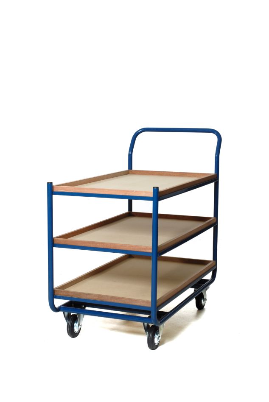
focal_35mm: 60
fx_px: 671
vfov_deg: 33.4
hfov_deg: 22.7
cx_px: 134
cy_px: 201
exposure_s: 1/250
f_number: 11
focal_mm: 40
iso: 100
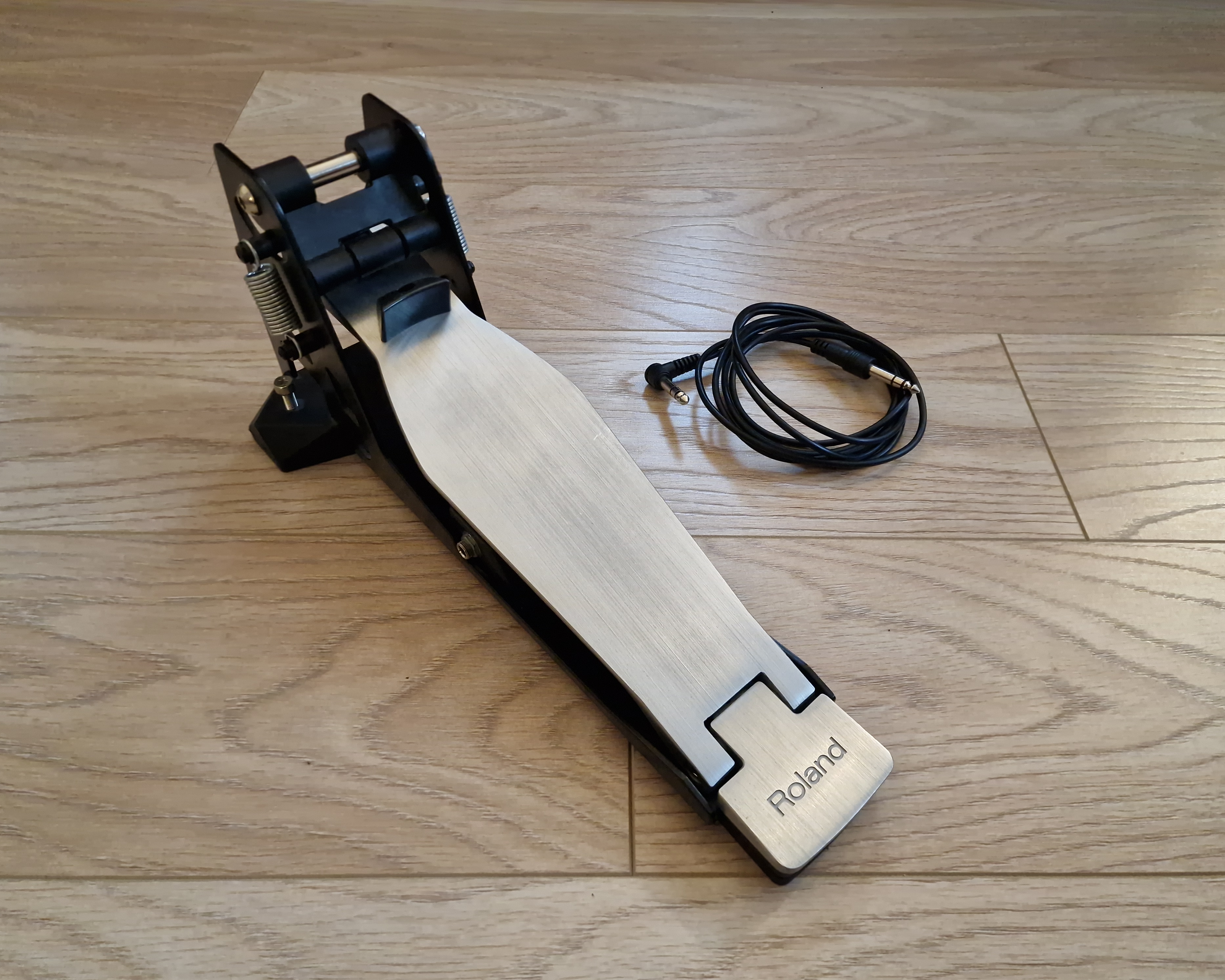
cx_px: 629
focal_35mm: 24
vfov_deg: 58.8
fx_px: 870
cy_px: 490
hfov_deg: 70.3
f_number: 1.8
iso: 500
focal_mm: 6.4
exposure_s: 1/40
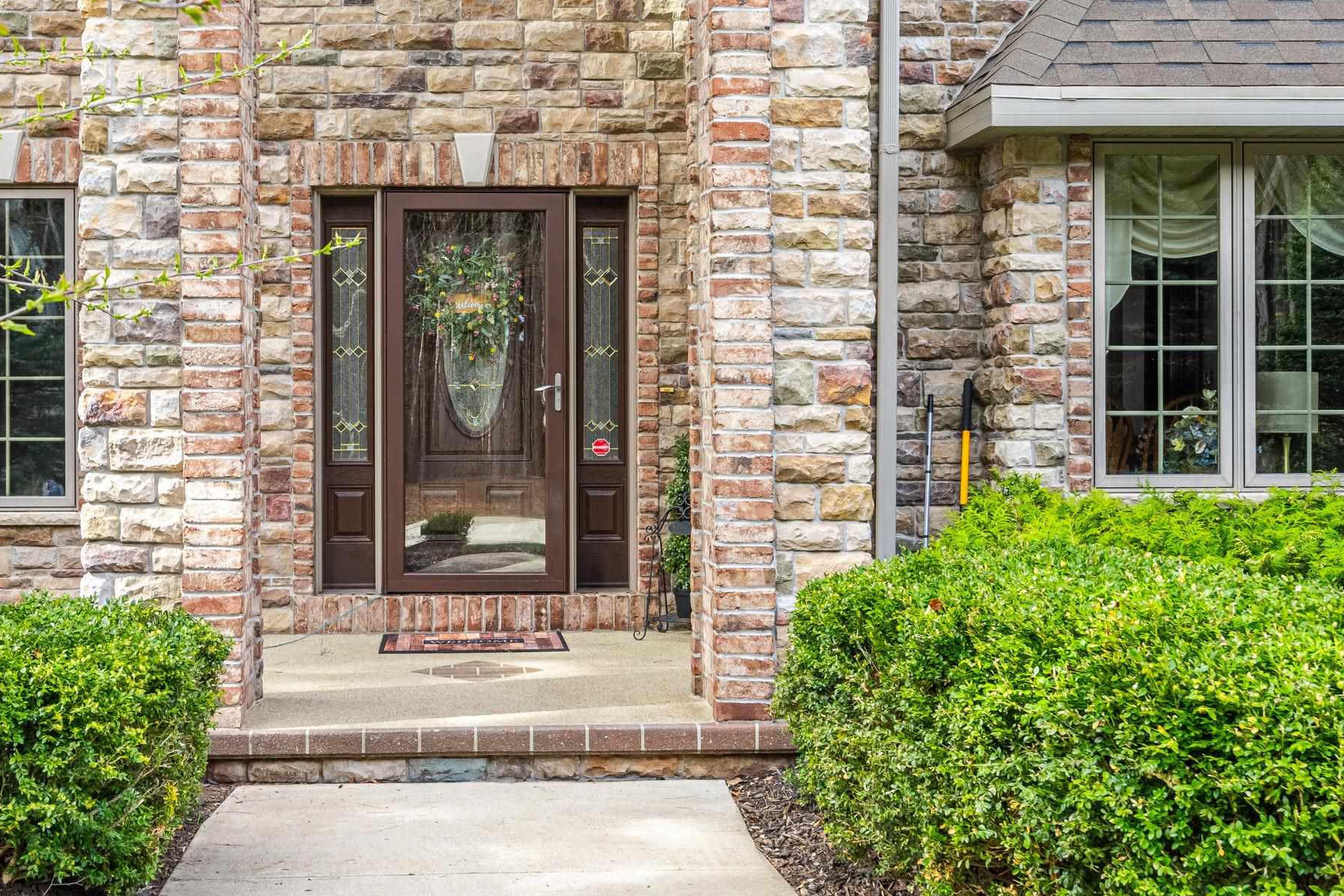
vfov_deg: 28.6
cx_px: 493
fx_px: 1755
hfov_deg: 41.6
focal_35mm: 47
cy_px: 397
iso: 640
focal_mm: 34
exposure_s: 1/125
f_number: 11
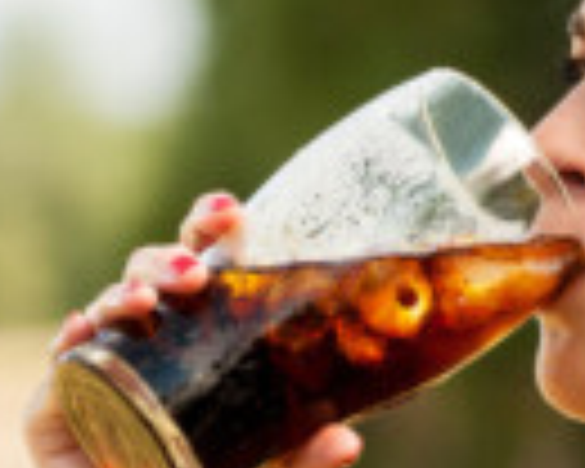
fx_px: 12345
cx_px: 166
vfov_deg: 2.2
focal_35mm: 713
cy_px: 410
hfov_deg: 2.7
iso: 100
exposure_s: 1/400
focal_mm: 110
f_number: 4.5
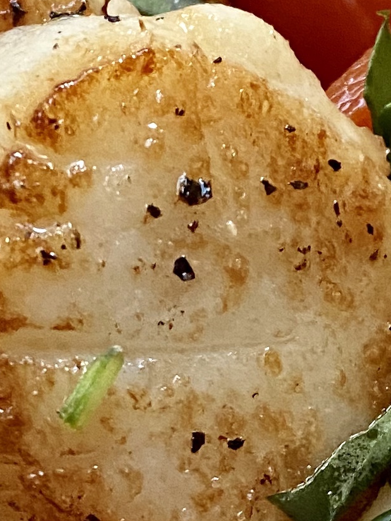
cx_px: 203
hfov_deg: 11.7
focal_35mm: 127
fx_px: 1912
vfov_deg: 15.3
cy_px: 498
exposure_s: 1/60
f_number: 1.8
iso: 320
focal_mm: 4.25
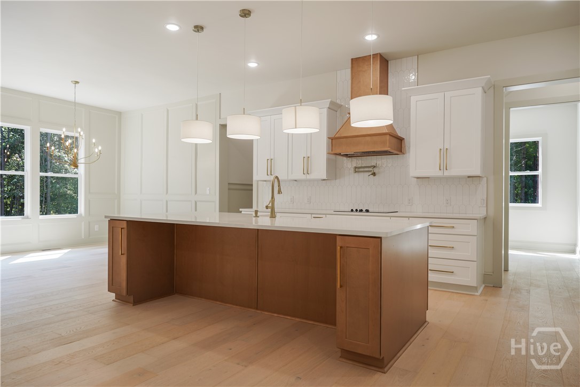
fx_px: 366
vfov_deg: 55.7
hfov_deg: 76.8
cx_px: 290
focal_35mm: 23
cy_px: 194
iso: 800
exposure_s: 1/30
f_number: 5
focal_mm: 22.7
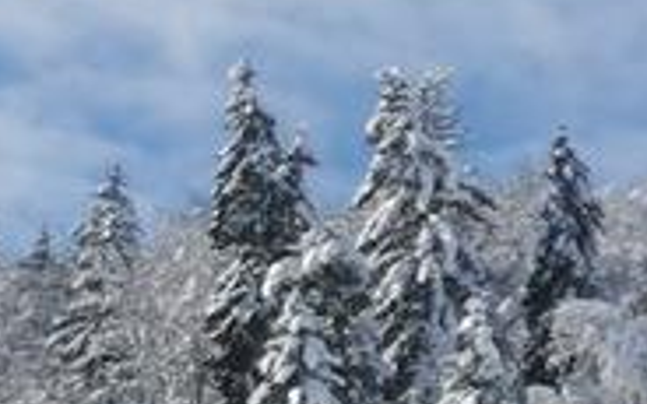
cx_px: 1336
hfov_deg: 5.9
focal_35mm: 346
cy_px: 780
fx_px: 6101
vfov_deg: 3.8
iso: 50
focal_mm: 5.58
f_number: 1.8
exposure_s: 1/5000
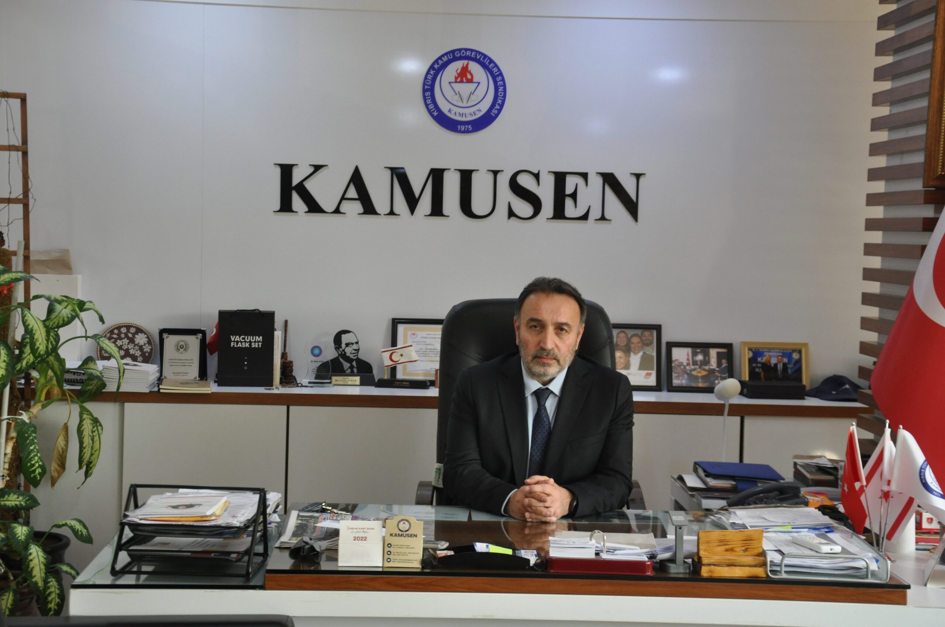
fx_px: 1770
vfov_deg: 20.1
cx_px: 472
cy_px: 314
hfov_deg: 29.9
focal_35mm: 68
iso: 1000
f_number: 4.8
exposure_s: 1/125
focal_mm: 45
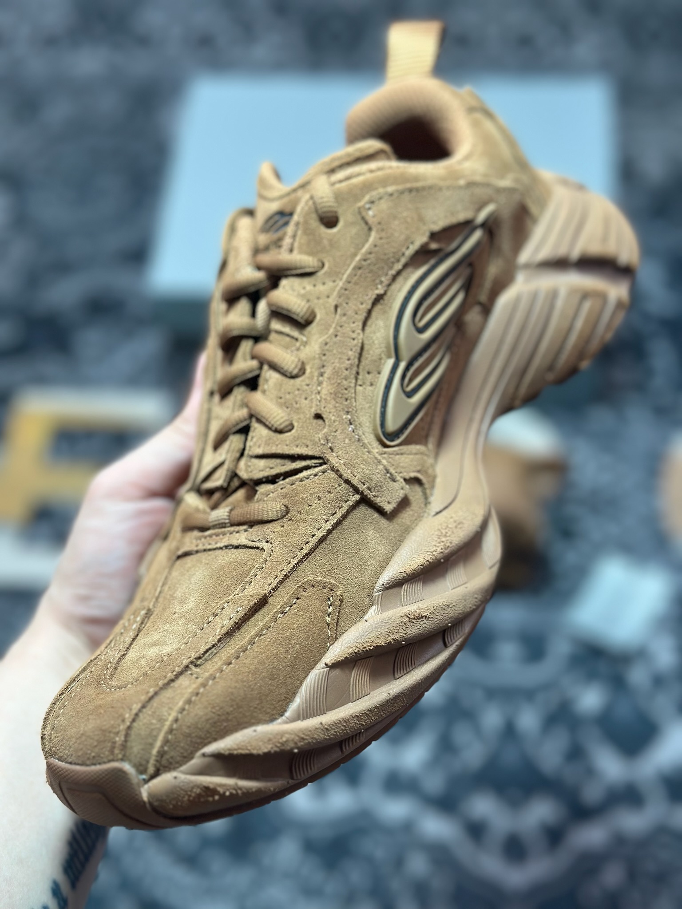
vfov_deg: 39.7
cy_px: 454
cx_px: 341
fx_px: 1261
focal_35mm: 48
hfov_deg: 30.3
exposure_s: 1/224
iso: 80
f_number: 1.78
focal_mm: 6.86
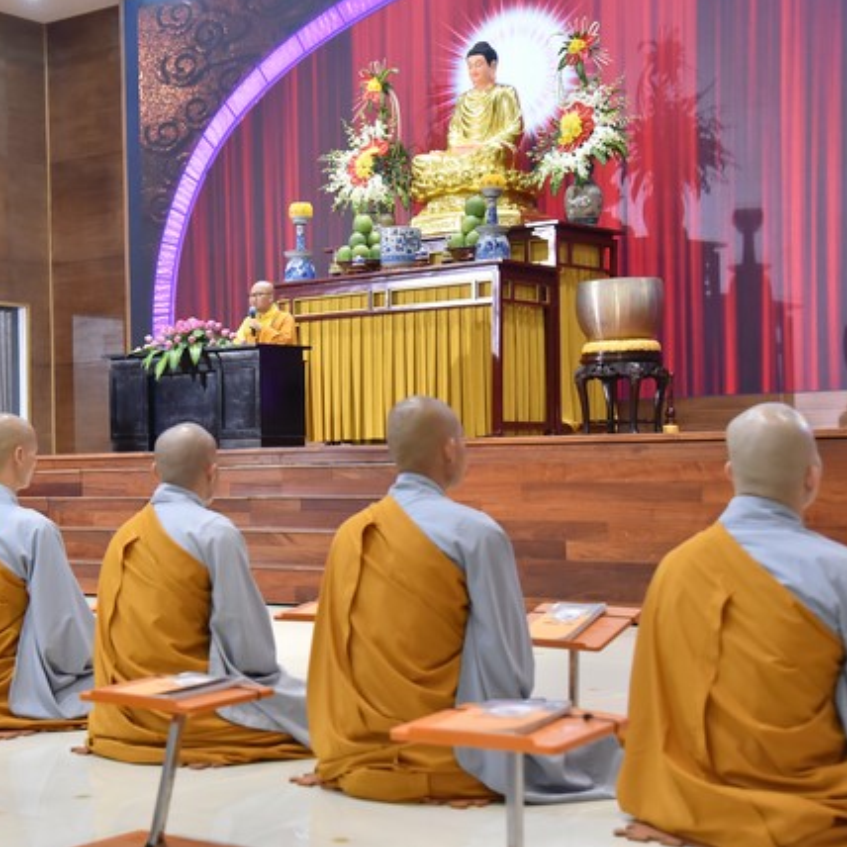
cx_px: 271
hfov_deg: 27.5
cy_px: 420
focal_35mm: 62
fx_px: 1716
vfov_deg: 27.7
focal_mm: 48
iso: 3200
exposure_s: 1/125
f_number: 5
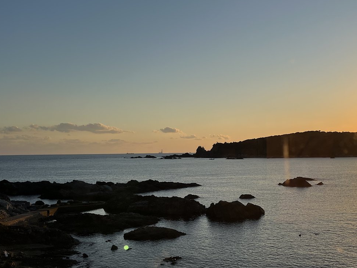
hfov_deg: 44.2
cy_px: 185
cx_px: 270
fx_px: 423
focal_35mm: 41
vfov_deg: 34.7
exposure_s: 1/2899
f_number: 1.6
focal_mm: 5.1
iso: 50
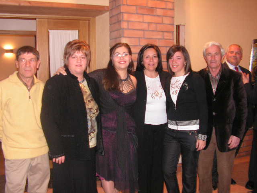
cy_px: 96
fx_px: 267
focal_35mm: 36
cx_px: 128
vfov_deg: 39.7
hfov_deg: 51.4
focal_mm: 6
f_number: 3.2
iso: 200
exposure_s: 1/40
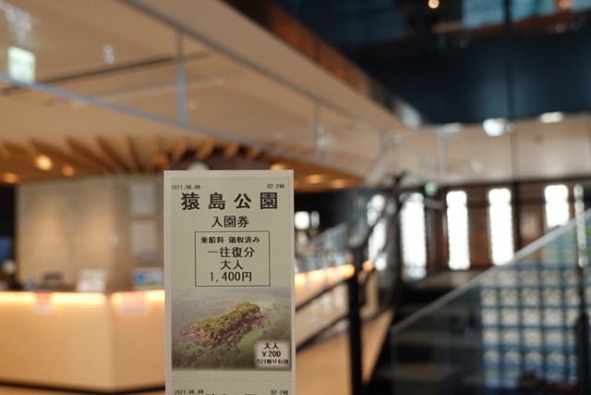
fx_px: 608
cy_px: 198
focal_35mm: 37
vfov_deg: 36.0
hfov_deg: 51.9
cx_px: 296
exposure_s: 1/60
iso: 320
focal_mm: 13.84
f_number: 3.5
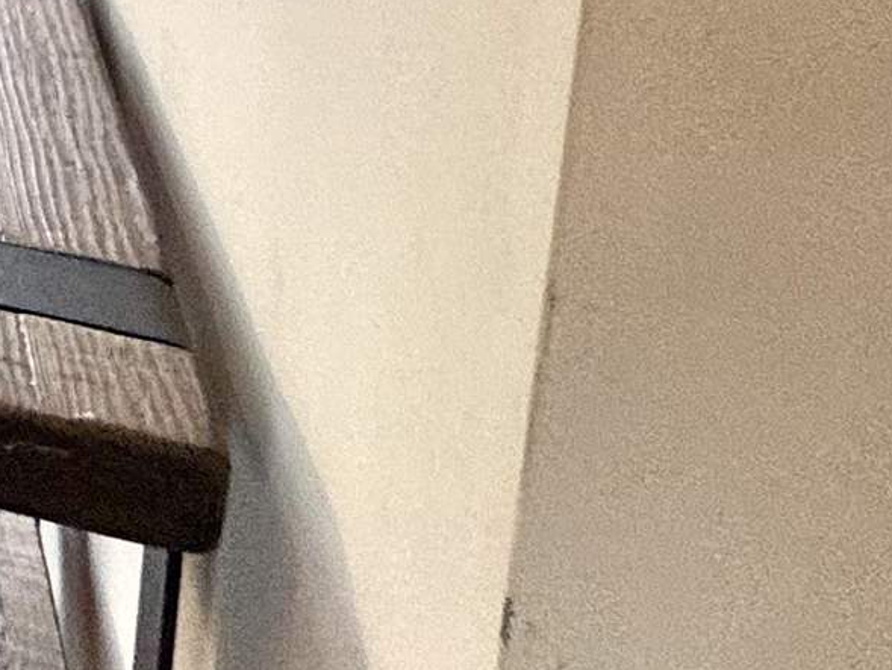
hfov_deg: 14.6
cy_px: -575
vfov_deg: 16.5
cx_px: -1316
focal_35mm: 73
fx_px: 1881
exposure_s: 1/120
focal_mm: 2.22
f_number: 2.2
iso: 125
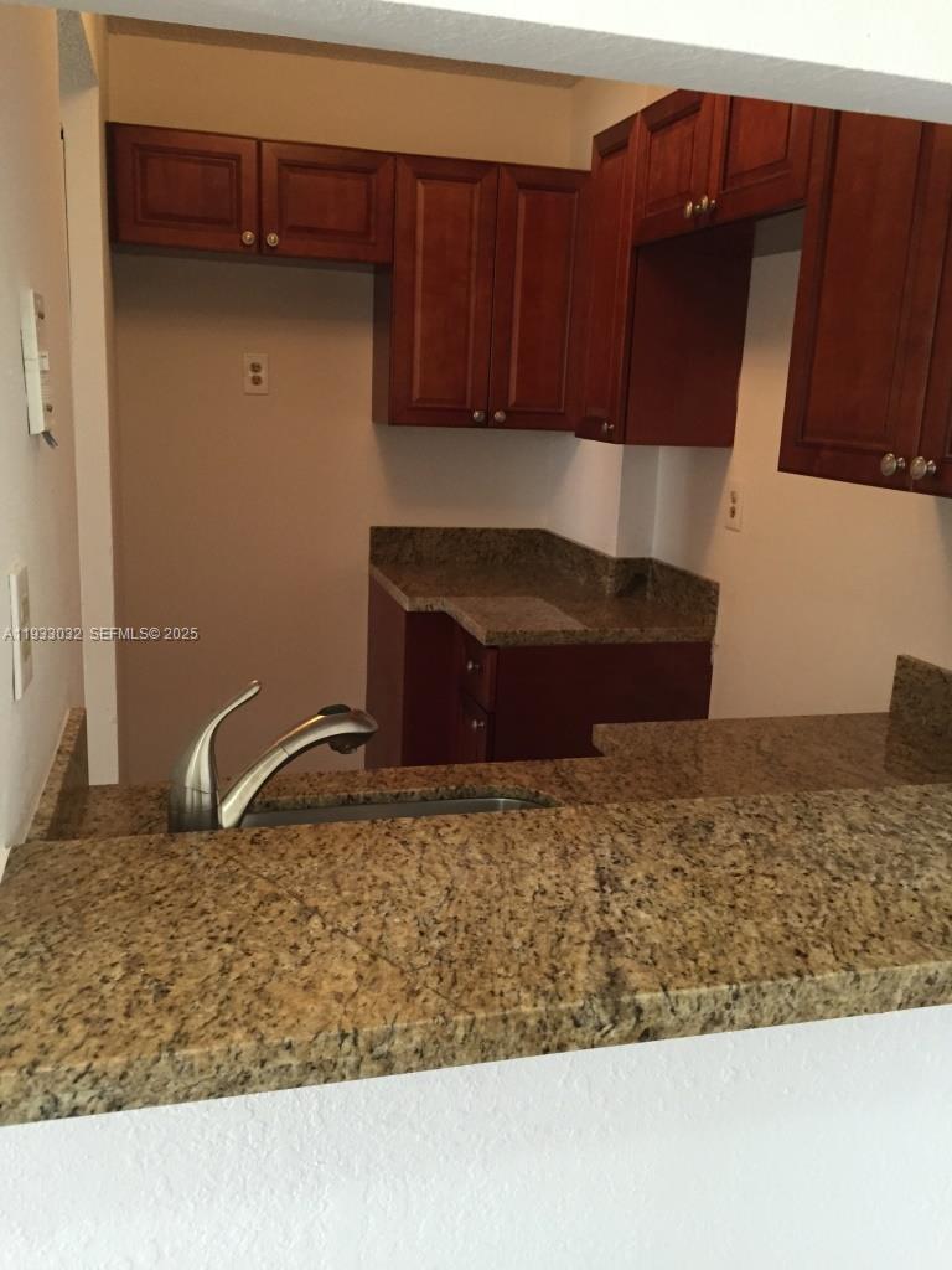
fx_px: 1063
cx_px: 476
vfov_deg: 61.7
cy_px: 635
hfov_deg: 48.2
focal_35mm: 29
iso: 160
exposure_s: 1/30
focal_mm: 4.15
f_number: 2.2
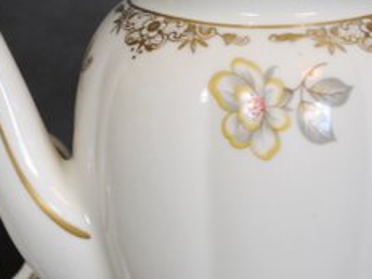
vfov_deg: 9.3
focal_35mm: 159
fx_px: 1709
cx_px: 260
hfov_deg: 12.4
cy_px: 138
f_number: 4.8
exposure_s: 1/30
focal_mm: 32
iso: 280
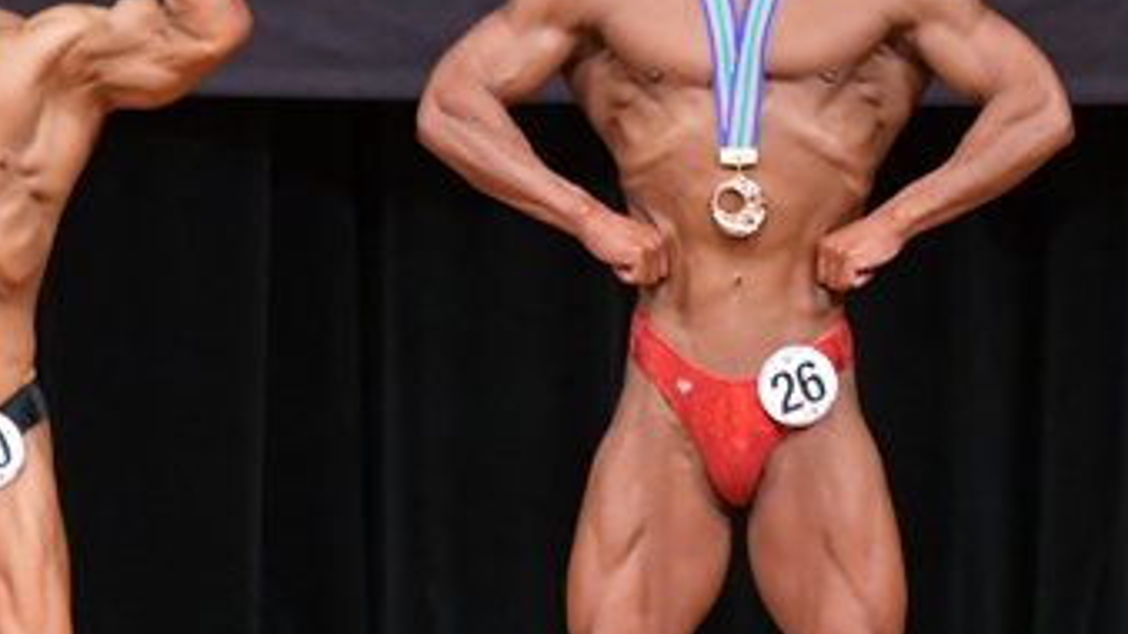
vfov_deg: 1.9
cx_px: 1173
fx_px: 19379
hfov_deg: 3.3
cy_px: 337
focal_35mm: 648
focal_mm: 180
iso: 5000
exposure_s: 1/400
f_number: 5.6
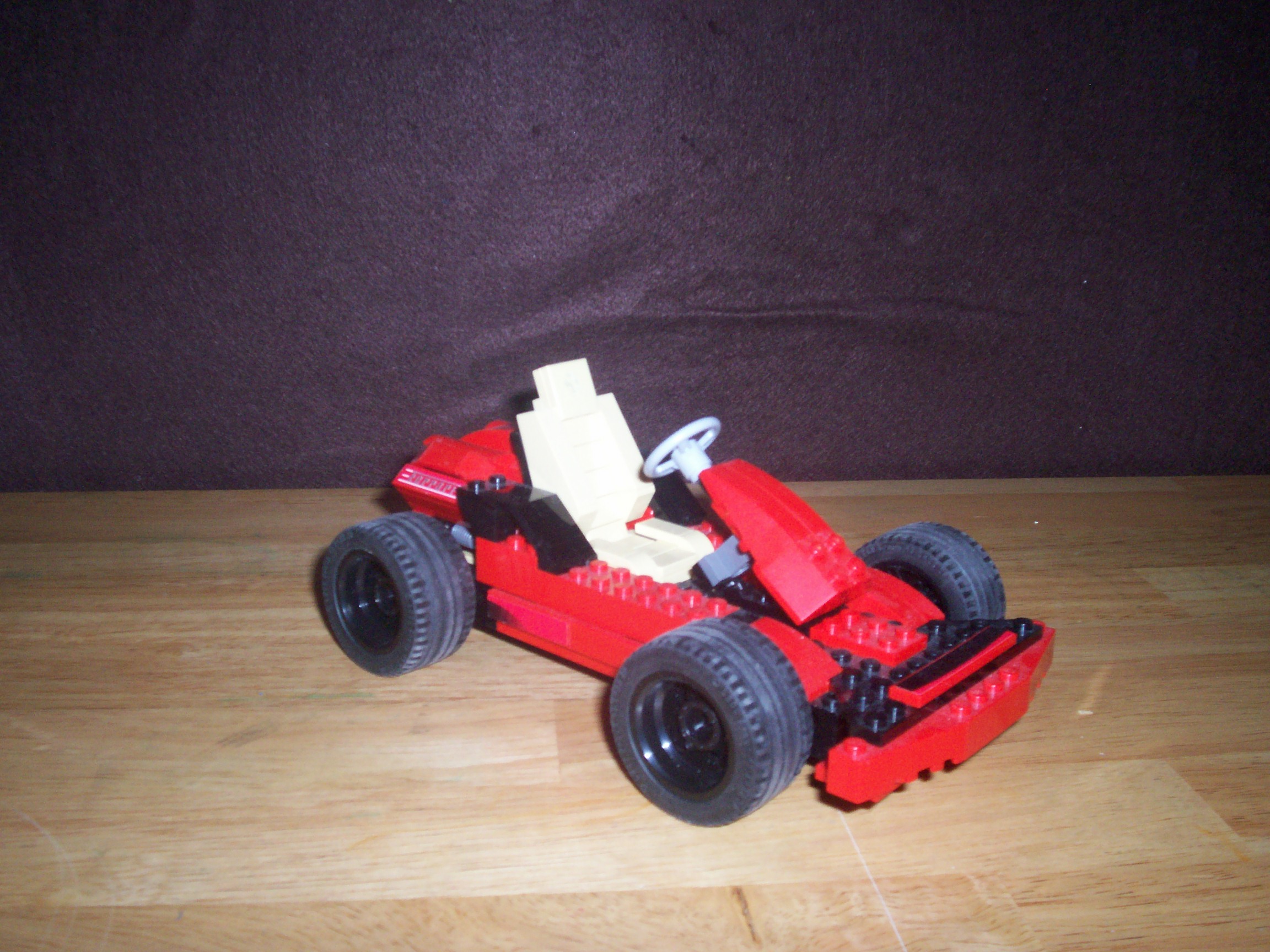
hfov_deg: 51.4
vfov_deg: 39.7
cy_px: 476
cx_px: 635
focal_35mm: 36
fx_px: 1321
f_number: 4.5
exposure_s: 1/64
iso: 140
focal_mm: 5.9
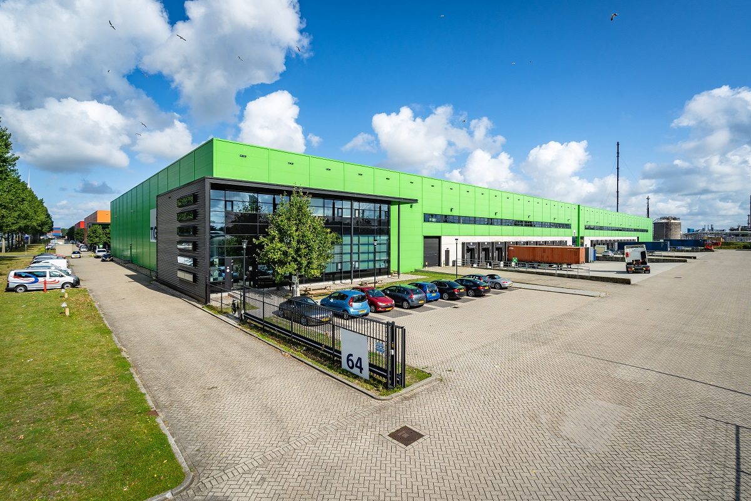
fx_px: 334
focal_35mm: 16
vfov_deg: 73.7
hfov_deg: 96.7
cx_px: 376
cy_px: 250
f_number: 8
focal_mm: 16
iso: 200
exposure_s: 1/800
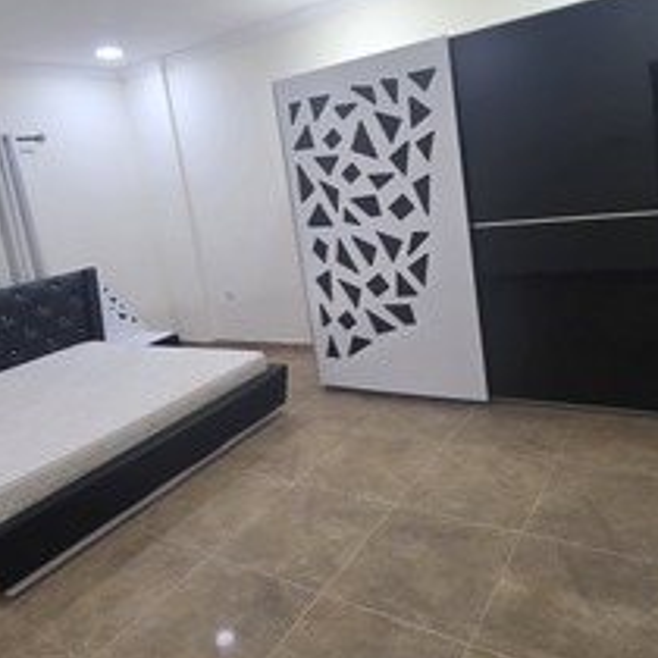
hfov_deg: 62.8
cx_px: 356
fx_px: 538
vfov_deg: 62.2
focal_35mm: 25
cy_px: 252
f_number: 1.9
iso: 160
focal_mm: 2.2
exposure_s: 1/100
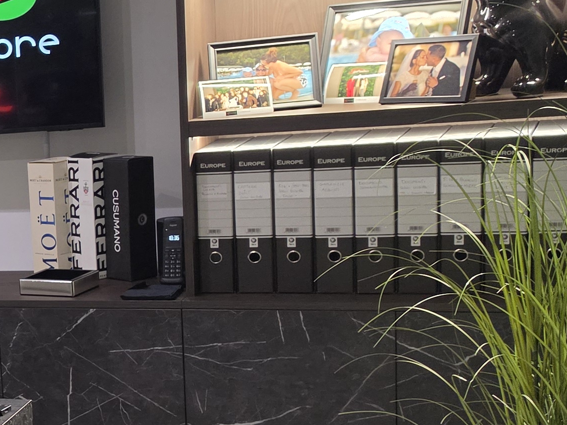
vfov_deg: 18.1
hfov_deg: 19.4
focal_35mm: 81
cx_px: -388
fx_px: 1327
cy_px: 323
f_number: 1.4
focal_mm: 6.5
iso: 320
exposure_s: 1/100
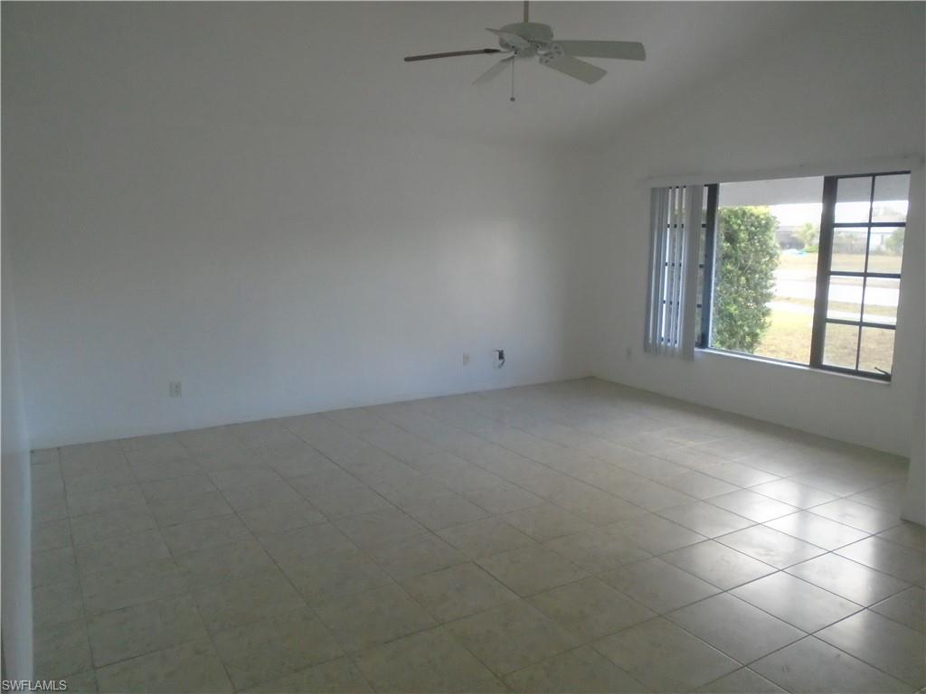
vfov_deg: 53.1
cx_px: 463
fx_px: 696
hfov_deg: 67.3
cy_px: 347
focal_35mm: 26
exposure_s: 1/30
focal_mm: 4.6
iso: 320
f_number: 3.2
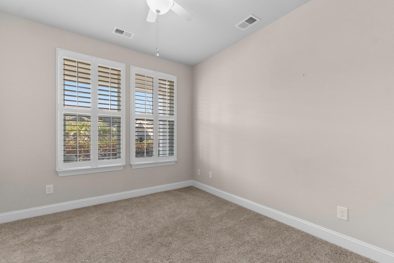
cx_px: 197
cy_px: 132
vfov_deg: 77.3
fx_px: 164
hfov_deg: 100.4
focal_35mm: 15
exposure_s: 1/6
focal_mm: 10
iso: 100
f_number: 4.5
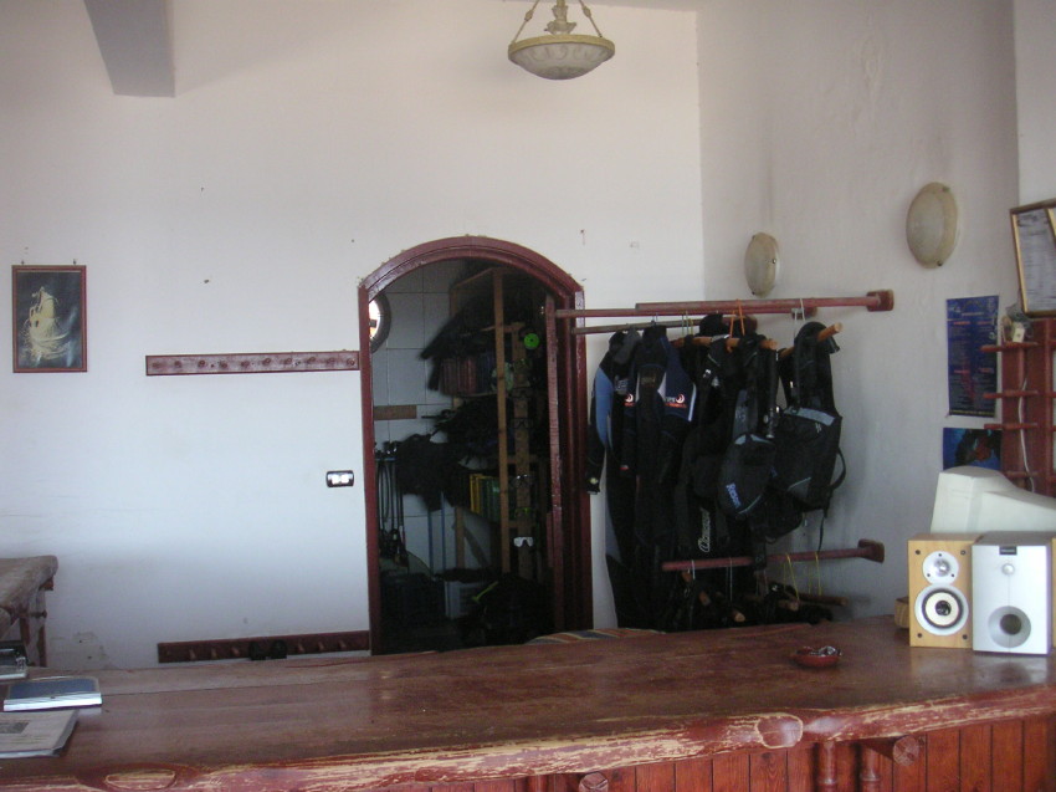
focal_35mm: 38
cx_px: 528
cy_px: 396
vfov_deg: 37.7
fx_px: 1159
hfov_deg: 49.0
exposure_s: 1/45
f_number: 2.8
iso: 100
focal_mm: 6
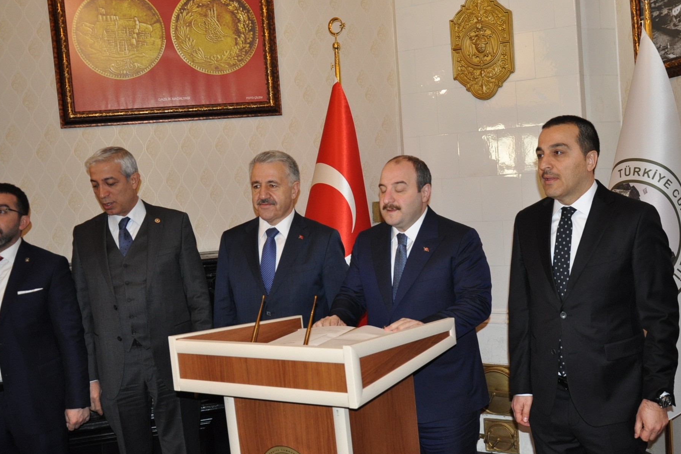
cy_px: 218
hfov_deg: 51.1
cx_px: 380
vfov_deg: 35.4
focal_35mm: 38
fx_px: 711
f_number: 3.8
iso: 800
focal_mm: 21
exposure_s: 1/60
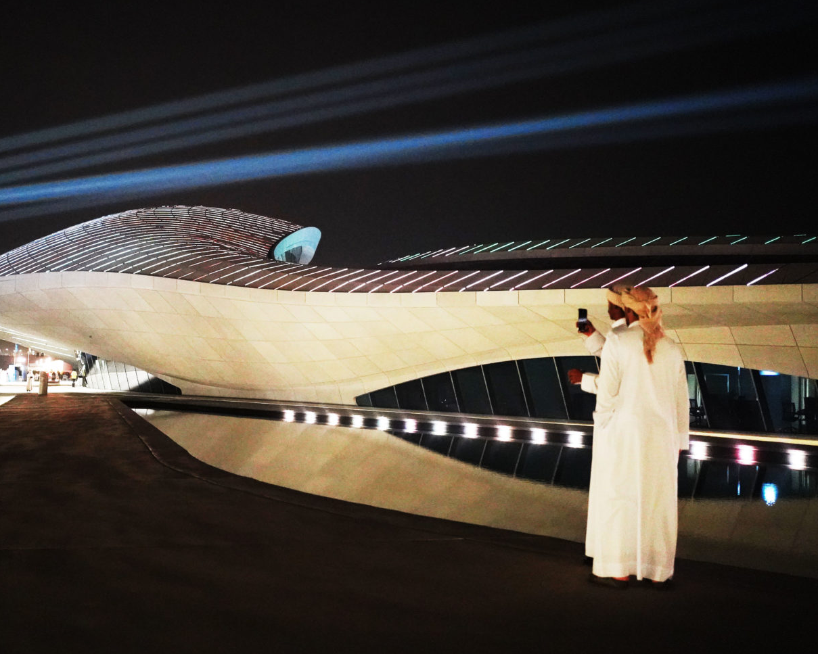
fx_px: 1065
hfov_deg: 41.5
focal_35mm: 44
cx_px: 275
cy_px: 298
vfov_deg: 34.1
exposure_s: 1/160
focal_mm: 35
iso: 12800
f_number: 2
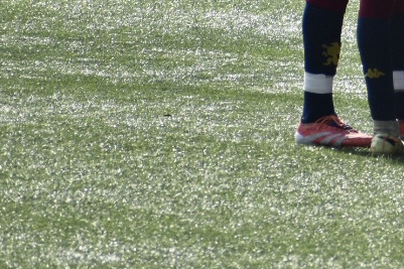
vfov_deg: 0.8
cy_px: -182
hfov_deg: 1.1
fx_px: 20381
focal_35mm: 1817
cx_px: 636
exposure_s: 1/1000
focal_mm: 300
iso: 450
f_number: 6.3
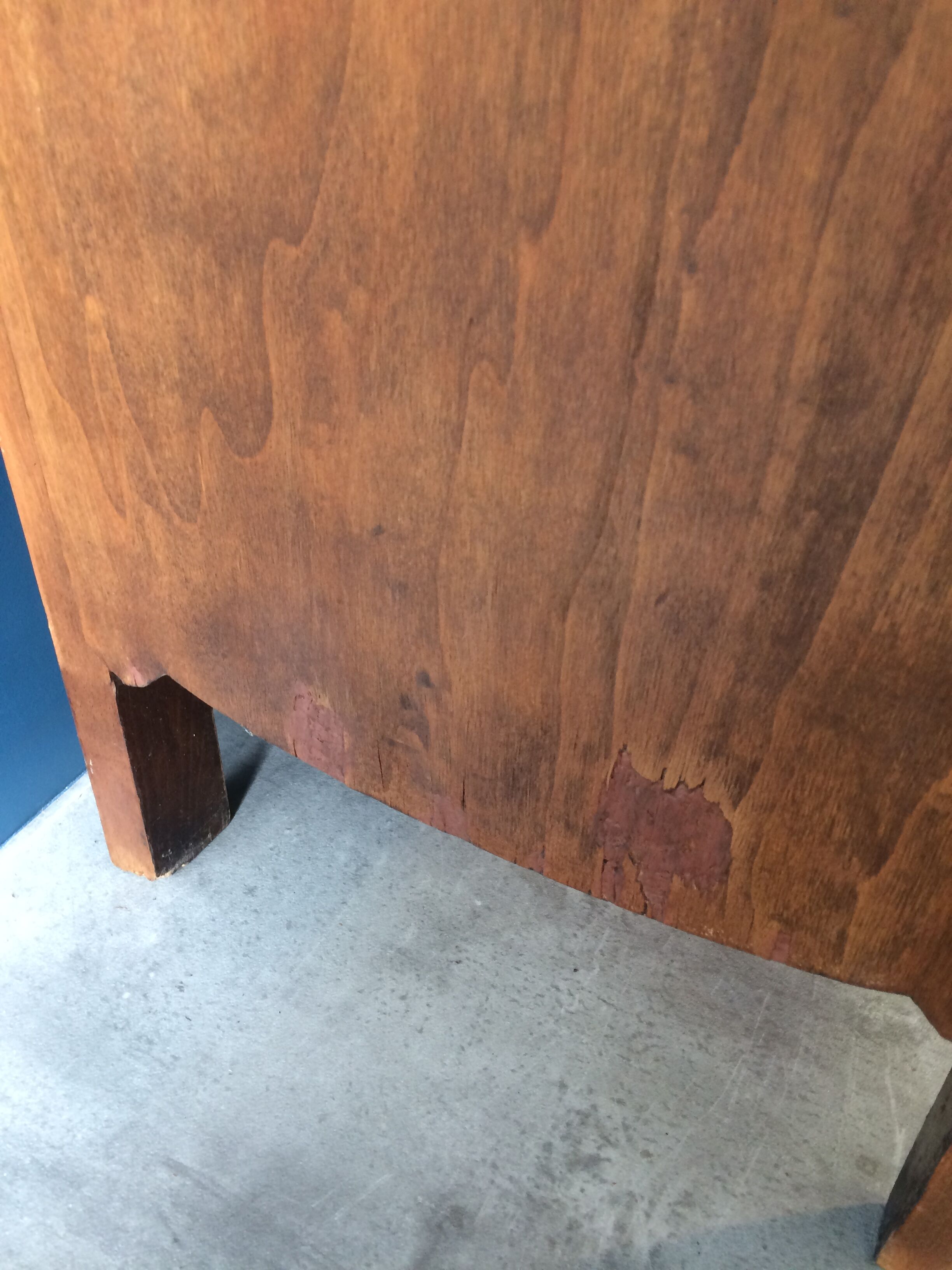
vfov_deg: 61.7
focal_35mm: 29
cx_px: 476
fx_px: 1063
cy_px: 635
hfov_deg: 48.2
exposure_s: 1/33
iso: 50
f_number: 2.2
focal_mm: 4.15
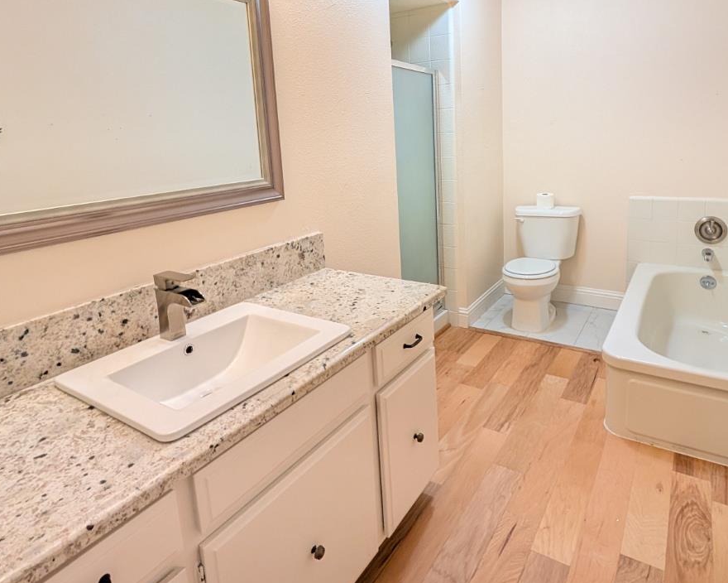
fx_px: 431
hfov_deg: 79.9
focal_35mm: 20
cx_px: 416
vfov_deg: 66.5
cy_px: 200
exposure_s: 1/90.8
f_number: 1.7
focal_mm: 2.02
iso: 207
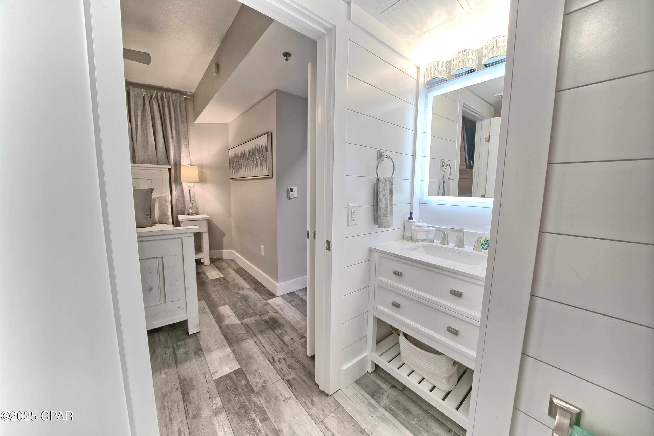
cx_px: 327
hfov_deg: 112.6
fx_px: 218
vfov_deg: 90.0
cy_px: 218
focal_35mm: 12
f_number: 11
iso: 800
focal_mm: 12
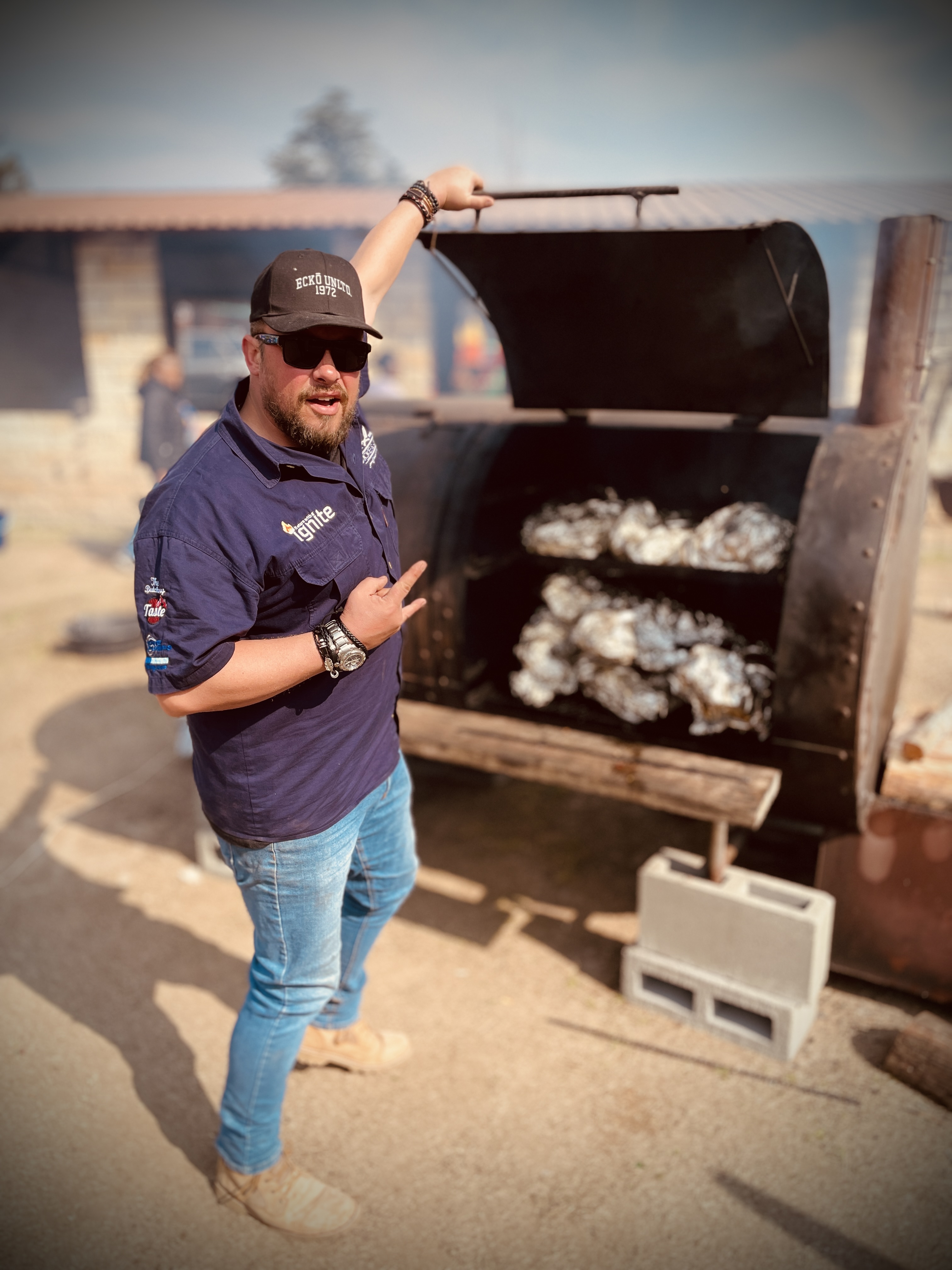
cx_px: 476
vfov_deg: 67.3
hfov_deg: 53.1
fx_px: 953
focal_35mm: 26
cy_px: 635
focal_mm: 4.2
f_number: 1.6
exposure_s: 1/1984
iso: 50
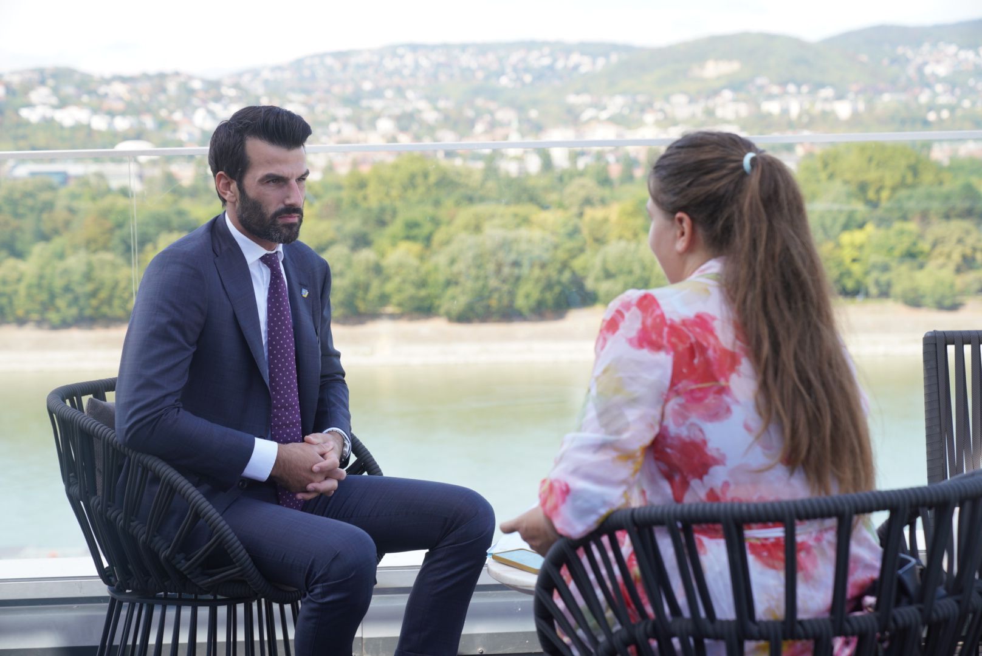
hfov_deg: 28.8
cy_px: 328
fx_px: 1911
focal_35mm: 70
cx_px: 491
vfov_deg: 19.5
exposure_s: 1/200
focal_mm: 70
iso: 100
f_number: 4.5
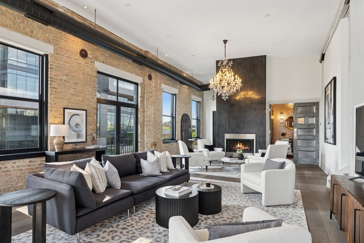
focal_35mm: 19
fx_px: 192
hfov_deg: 86.8
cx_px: 169
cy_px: 134
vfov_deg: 64.4
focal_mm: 16
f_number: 8
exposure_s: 1/50
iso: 320
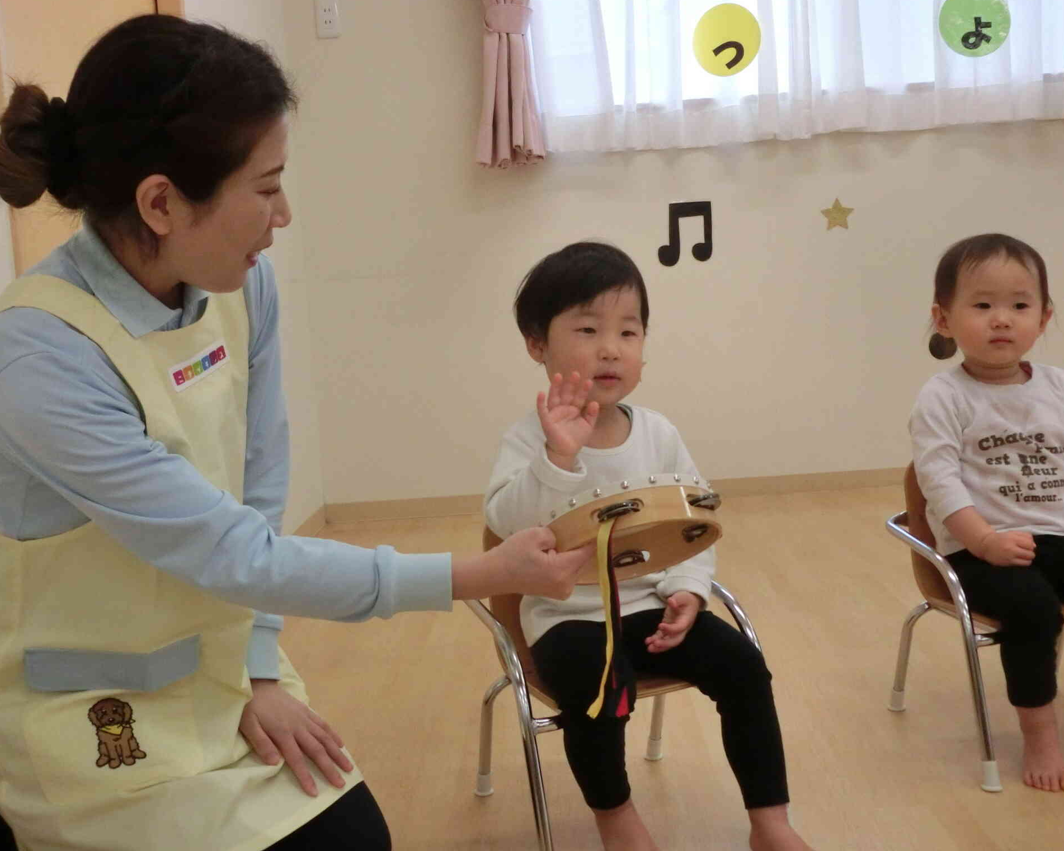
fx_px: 1291
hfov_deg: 44.8
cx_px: 498
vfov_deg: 36.5
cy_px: 422
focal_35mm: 41
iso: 800
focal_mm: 6.9
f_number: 4.1
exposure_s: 1/200
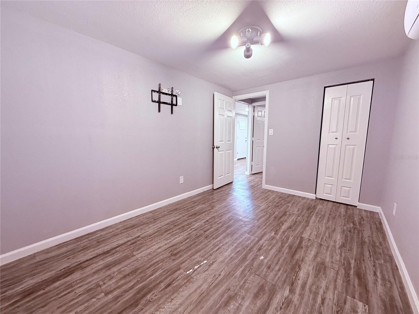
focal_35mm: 14
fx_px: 169
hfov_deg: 102.1
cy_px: 157
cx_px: 210
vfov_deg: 85.7
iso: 320
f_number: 2.2
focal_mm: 2.22
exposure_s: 1/60
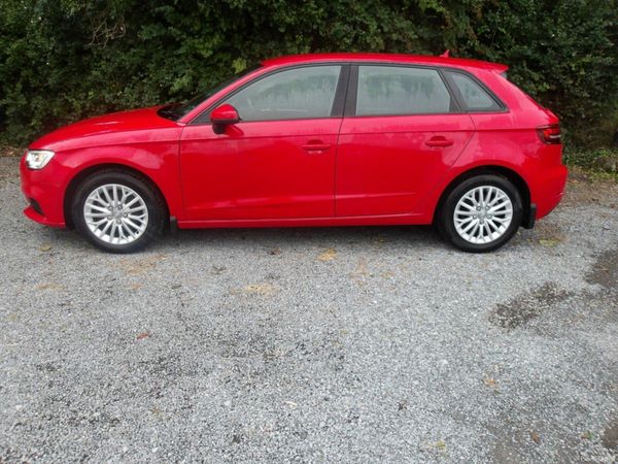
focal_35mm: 27
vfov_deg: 51.4
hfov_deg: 65.3
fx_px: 482
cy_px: 232
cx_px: 309
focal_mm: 4.9
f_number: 3
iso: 100
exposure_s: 1/412
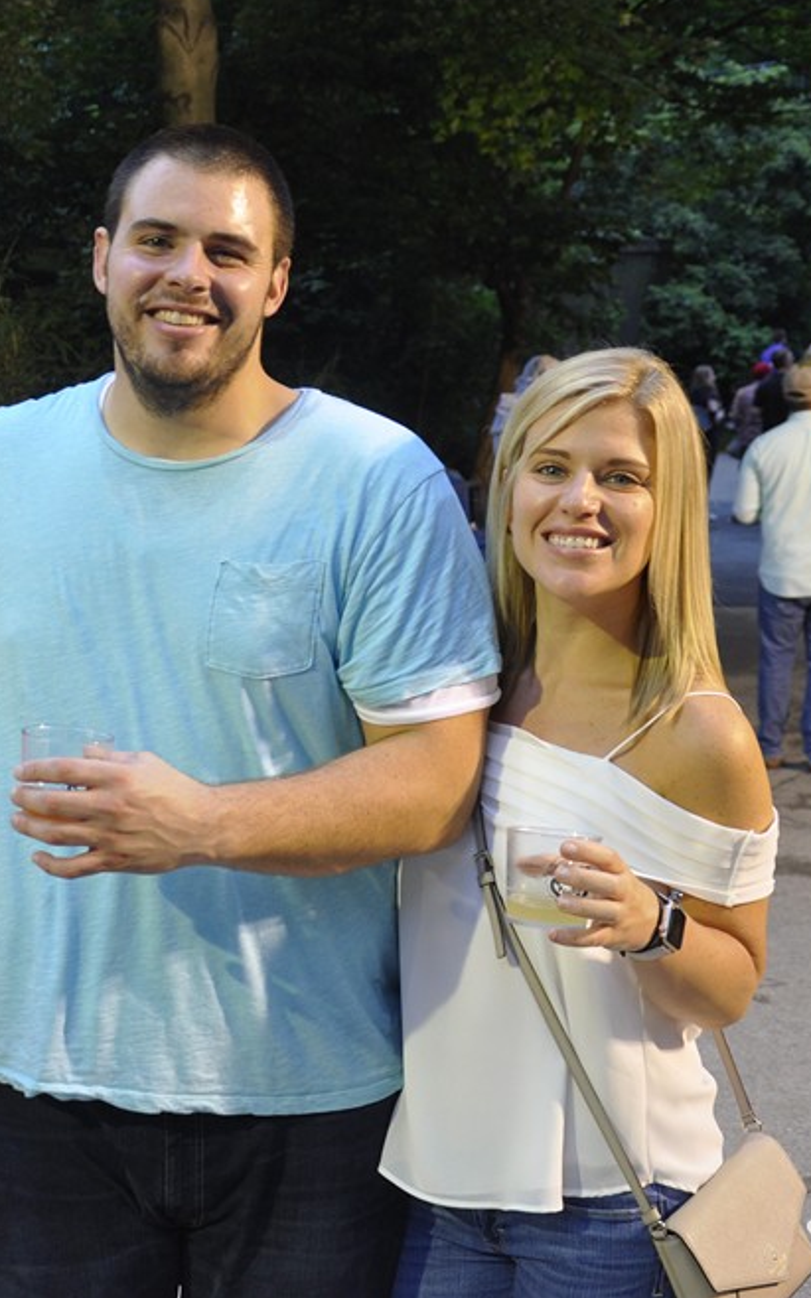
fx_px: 2300
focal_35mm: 65
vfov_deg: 31.5
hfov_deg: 19.8
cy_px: 649
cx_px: 154
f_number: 4
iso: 400
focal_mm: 28
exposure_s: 1/20
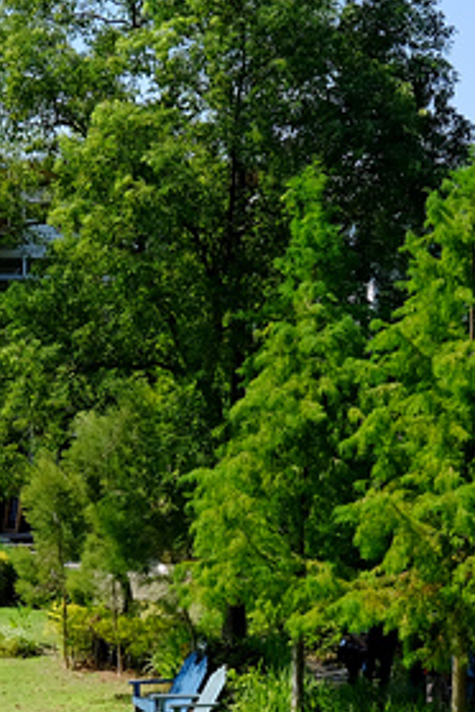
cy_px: 489
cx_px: 220
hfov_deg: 15.9
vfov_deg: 23.5
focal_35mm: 86
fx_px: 1702
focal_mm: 20
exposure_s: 1/80
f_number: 8
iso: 200
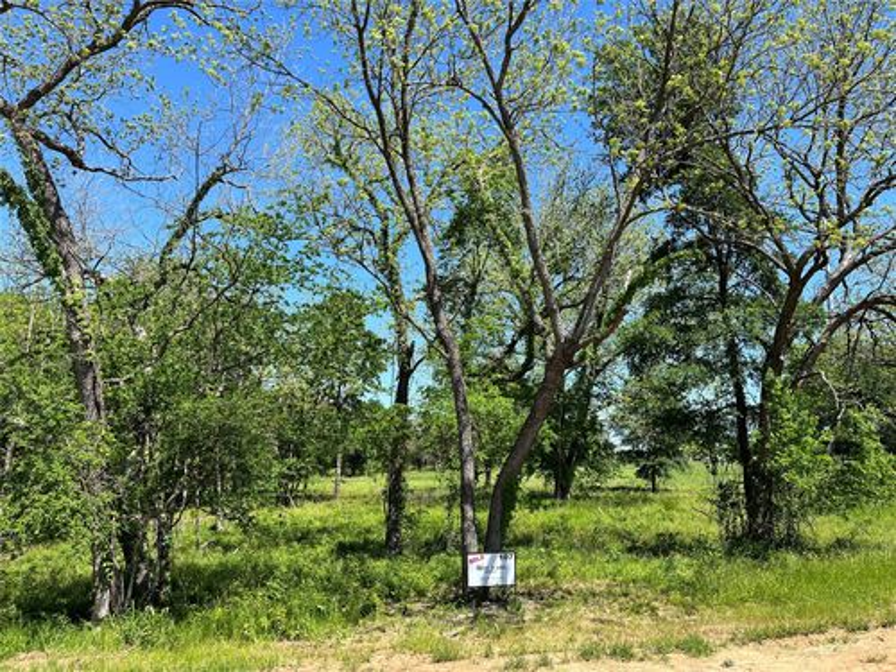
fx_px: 673
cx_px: 448
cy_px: 336
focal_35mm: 26
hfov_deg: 67.3
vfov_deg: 53.1
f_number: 1.6
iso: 50
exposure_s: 1/1776
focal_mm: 5.1
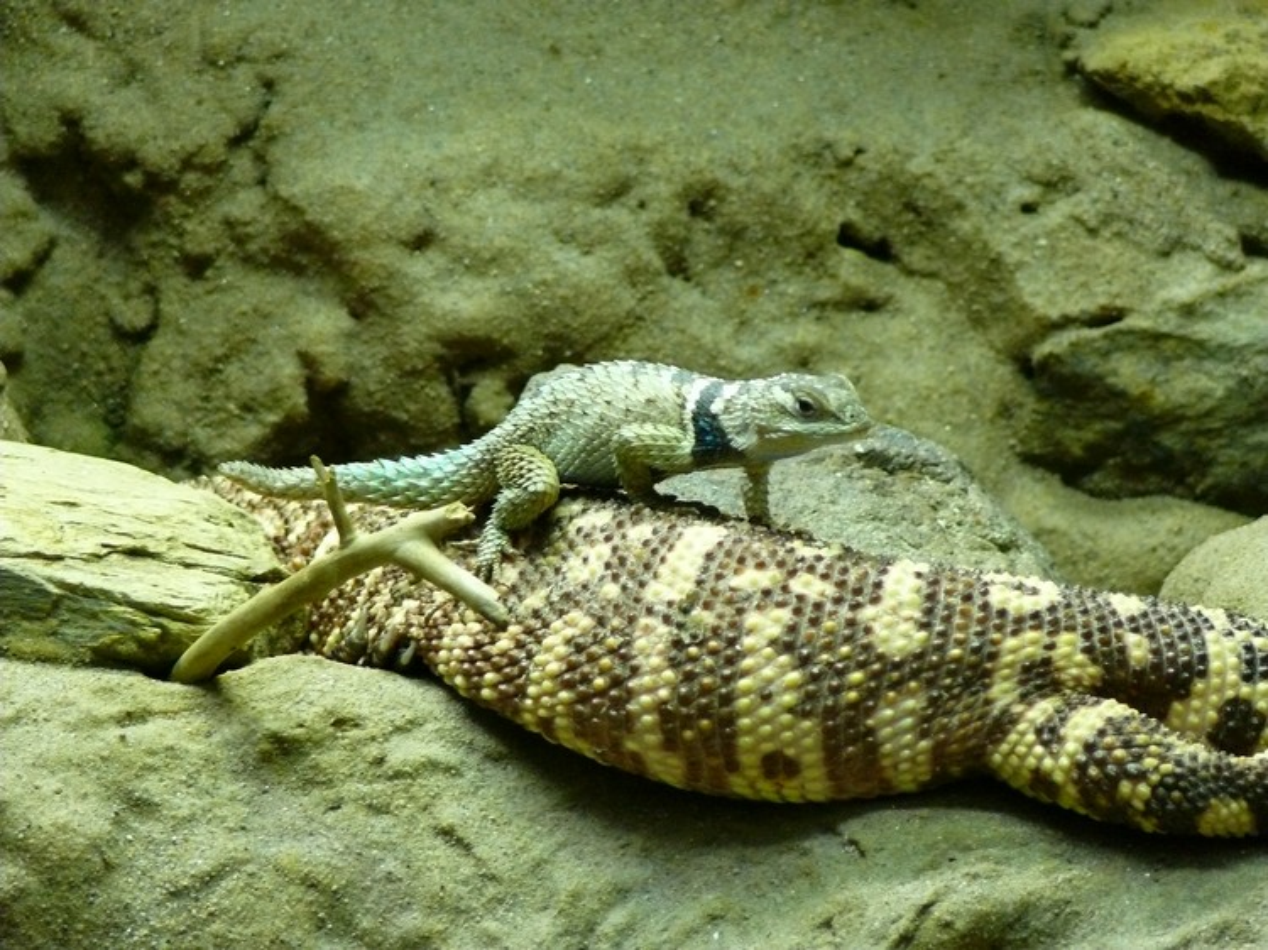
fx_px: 15380
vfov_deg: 3.5
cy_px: 475
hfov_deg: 4.7
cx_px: 634
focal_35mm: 420
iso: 400
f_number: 3.7
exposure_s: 1/125
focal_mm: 88.8
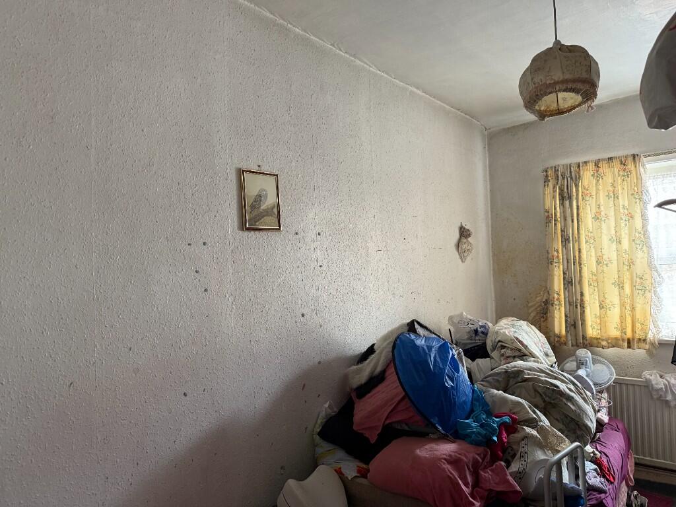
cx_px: 338
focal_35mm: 24
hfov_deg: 71.6
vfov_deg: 56.8
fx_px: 469
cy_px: 254
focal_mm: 6.76
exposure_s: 1/60
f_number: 1.78
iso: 320
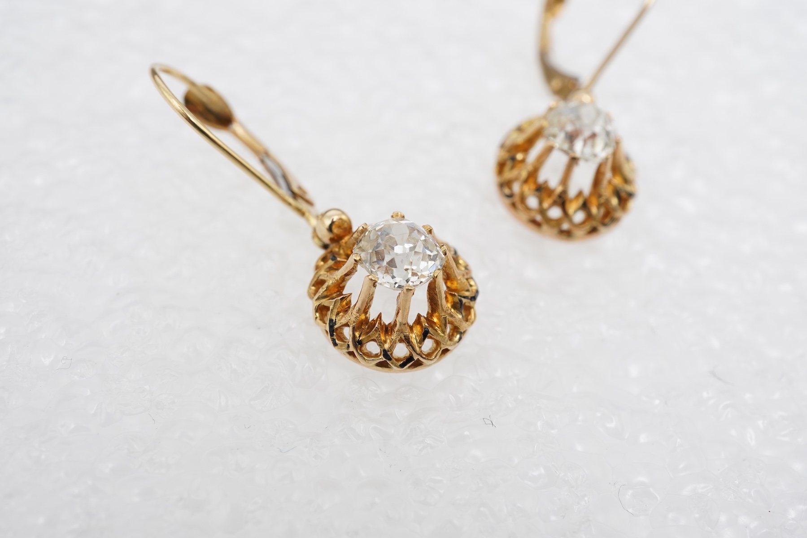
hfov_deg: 43.6
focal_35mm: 45
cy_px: 269
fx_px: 1009
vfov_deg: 29.9
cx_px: 404
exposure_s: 1/125
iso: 500
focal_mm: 30
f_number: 18
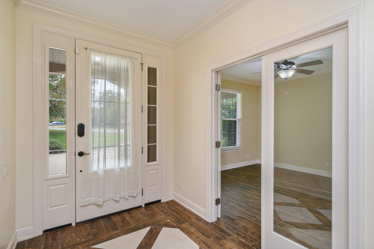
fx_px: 182
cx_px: 187
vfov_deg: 68.8
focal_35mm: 18
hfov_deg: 91.7
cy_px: 124
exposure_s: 1/30
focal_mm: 17.5
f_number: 9
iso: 320
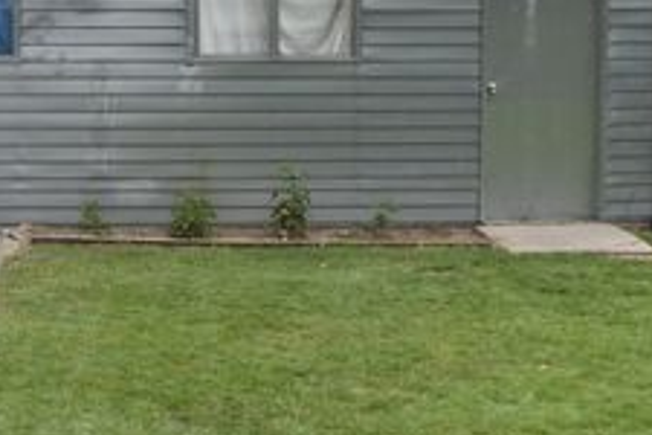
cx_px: 203
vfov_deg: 19.6
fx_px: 1250
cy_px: 117
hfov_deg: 29.0
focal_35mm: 69
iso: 200
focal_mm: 22
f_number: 9
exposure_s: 1/320
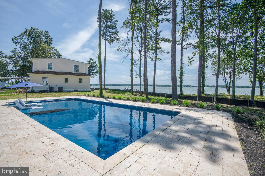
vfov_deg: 73.7
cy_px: 88
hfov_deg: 96.7
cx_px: 132
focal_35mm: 16
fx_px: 118
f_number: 8
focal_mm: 16
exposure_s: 1/1250
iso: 200
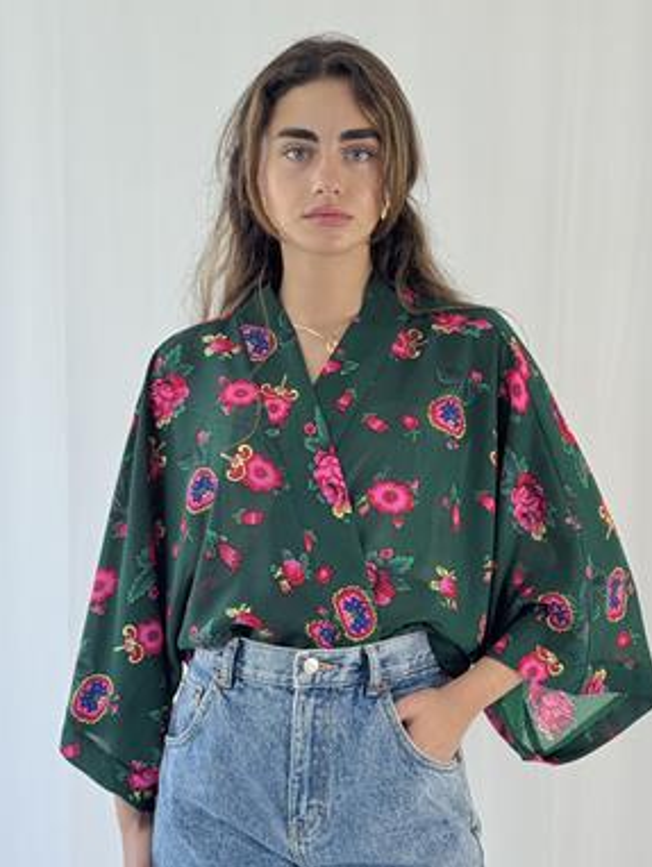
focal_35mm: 67
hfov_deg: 21.9
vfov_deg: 28.9
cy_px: 475
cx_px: 359
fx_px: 1681
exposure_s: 1/141
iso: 64
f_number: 1.78
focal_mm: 6.76
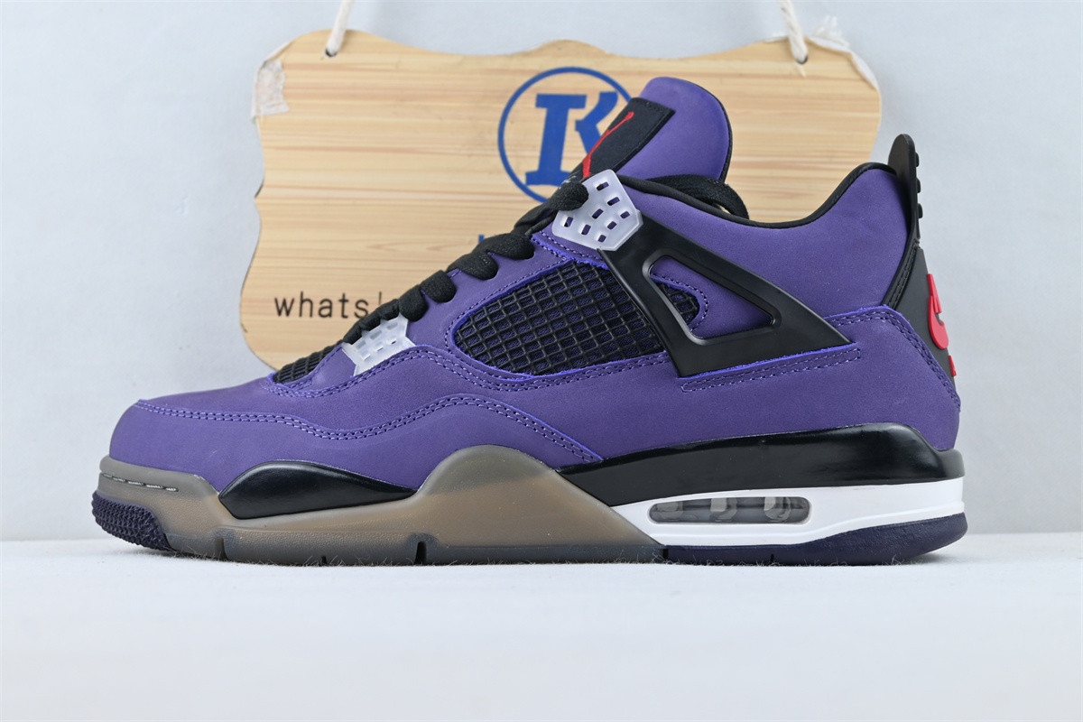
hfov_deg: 43.6
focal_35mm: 45
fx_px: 1354
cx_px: 542
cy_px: 361
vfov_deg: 29.9
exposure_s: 1/50
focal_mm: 30
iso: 100
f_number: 4.8
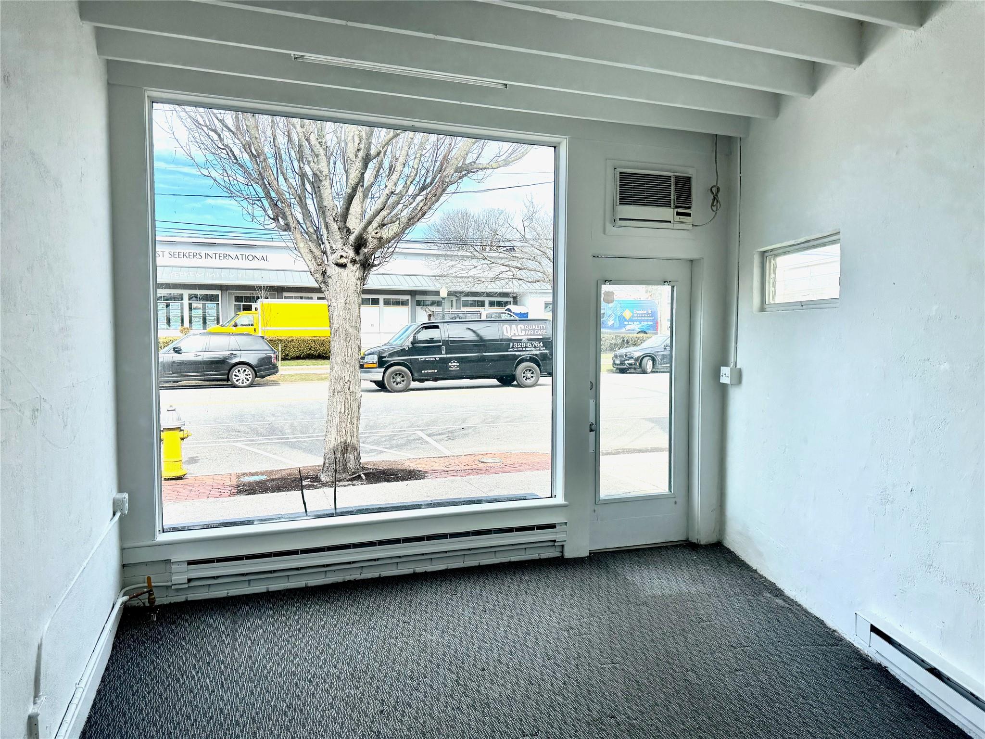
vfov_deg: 56.8
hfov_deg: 71.6
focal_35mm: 24
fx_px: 683
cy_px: 370
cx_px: 492
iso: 80
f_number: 1.78
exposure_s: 1/1923
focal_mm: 6.76
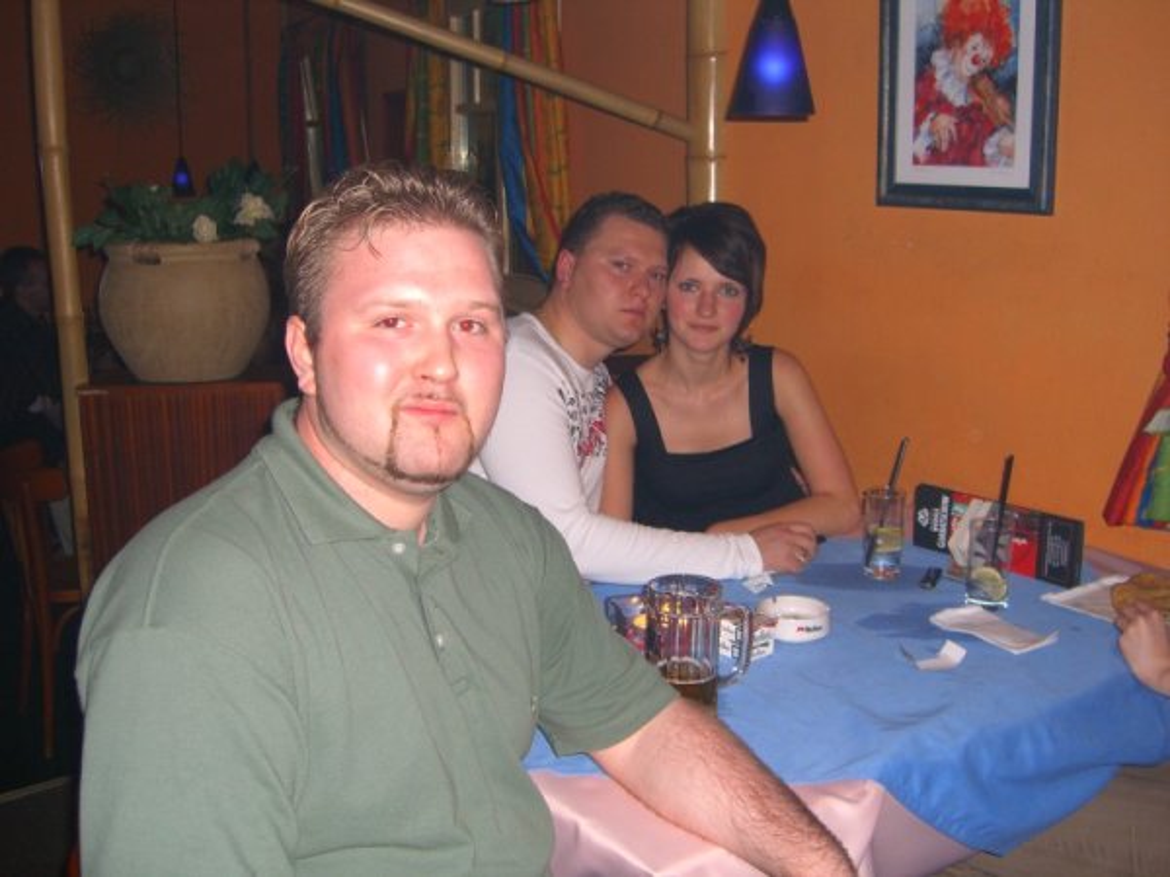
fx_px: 1284
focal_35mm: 38
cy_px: 438
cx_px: 585
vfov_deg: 37.7
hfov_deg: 49.0
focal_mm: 7.9
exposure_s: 1/60
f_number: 2.8
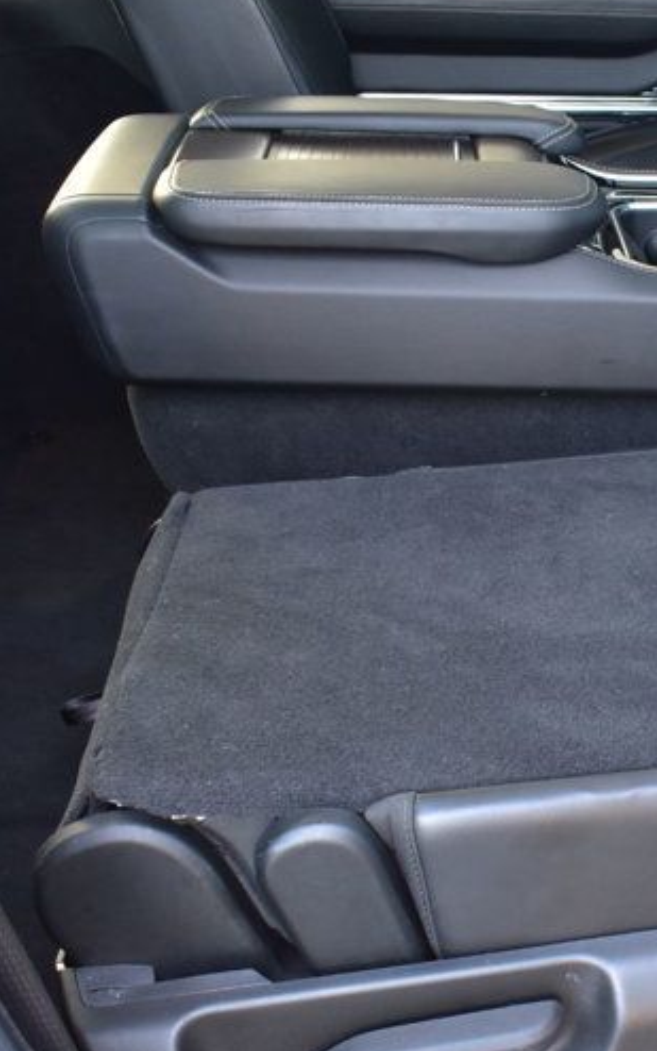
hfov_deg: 21.7
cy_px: 528
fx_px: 1632
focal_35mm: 57
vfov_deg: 35.7
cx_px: 710
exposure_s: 1/15
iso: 900
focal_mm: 18
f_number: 6.3
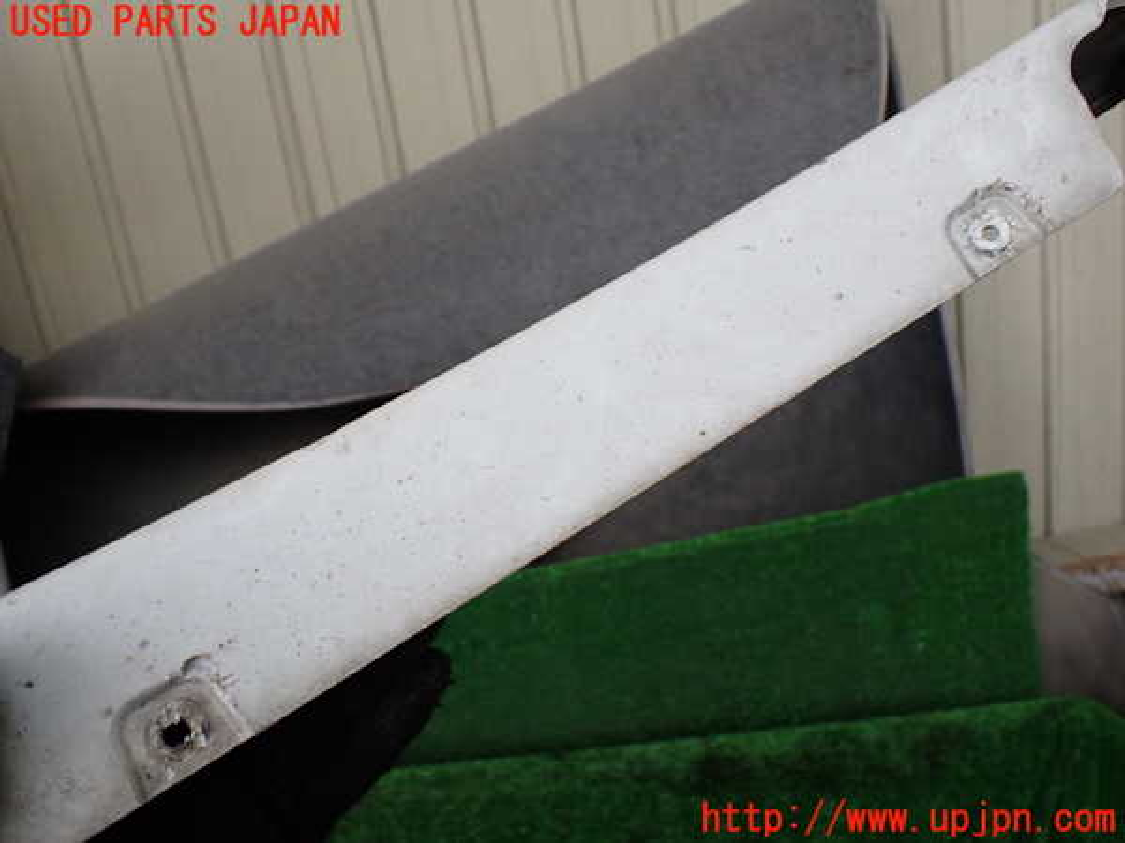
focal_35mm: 30
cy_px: 422
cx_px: 562
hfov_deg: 60.0
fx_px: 975
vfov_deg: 46.8
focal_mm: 5.4
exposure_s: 1/125
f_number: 2.3
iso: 250
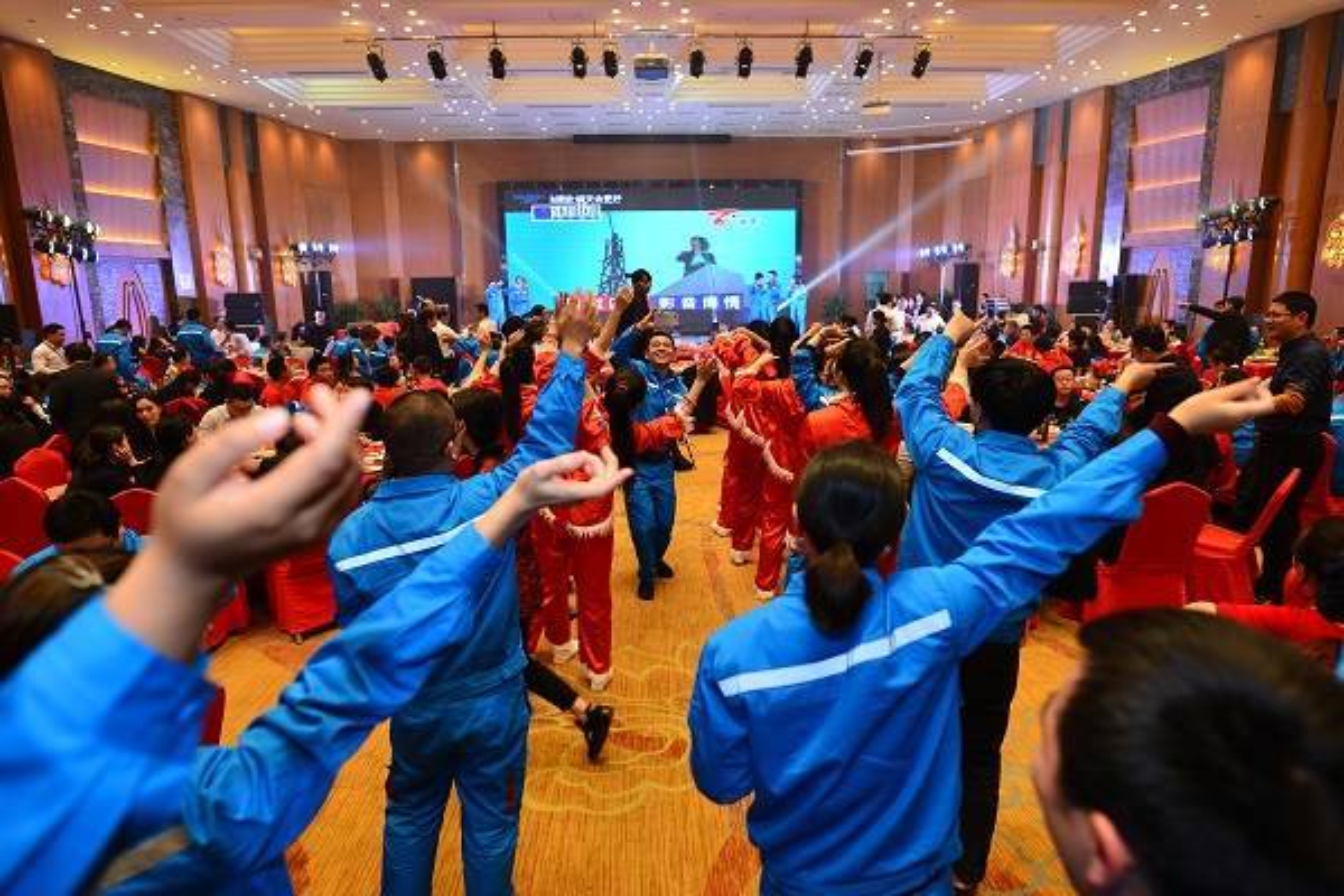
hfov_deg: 84.0
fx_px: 747
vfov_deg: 61.9
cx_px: 672
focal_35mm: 20
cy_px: 448
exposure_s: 1/160
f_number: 2.8
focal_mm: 20
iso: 640
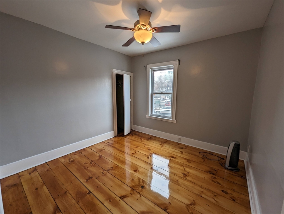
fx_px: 107
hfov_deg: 106.1
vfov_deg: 90.1
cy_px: 107
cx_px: 142
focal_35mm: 13
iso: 76
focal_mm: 1.95
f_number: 2.2
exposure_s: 1/120
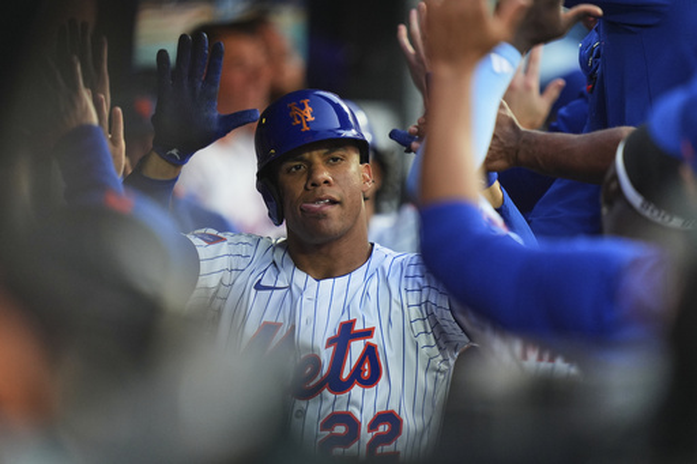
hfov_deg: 3.7
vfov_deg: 2.5
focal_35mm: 560
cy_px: 232
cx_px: 348
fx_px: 10838
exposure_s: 1/1600
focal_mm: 560
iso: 2500
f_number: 4
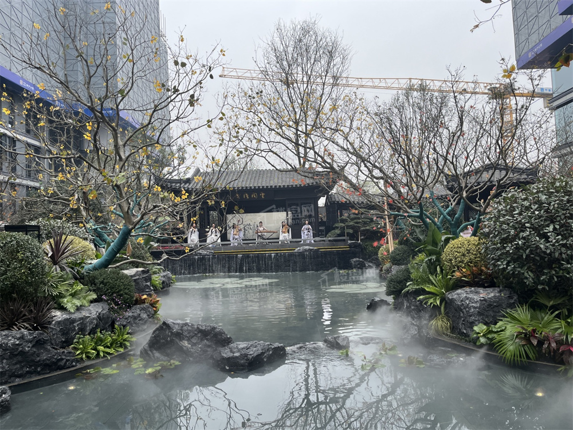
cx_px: 286
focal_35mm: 26
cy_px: 215
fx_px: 430
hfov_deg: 67.3
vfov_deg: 53.1
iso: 50
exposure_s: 1/1056
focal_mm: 5.1
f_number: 1.6
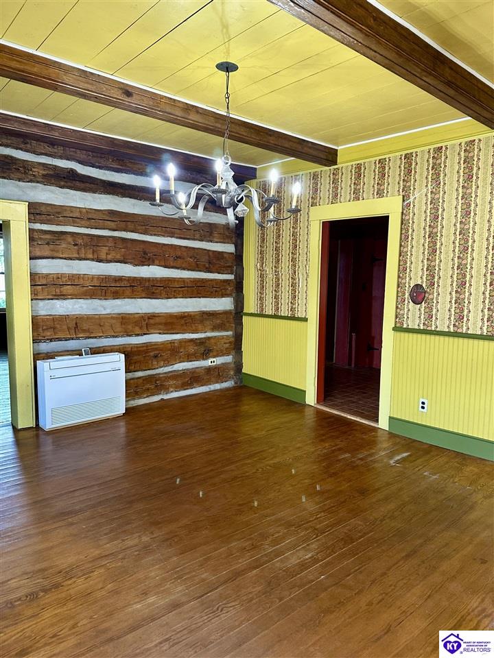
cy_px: 329
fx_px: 457
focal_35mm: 24
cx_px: 247
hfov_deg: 56.8
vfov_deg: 71.6
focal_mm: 6.86
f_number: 1.78
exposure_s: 1/60
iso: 200
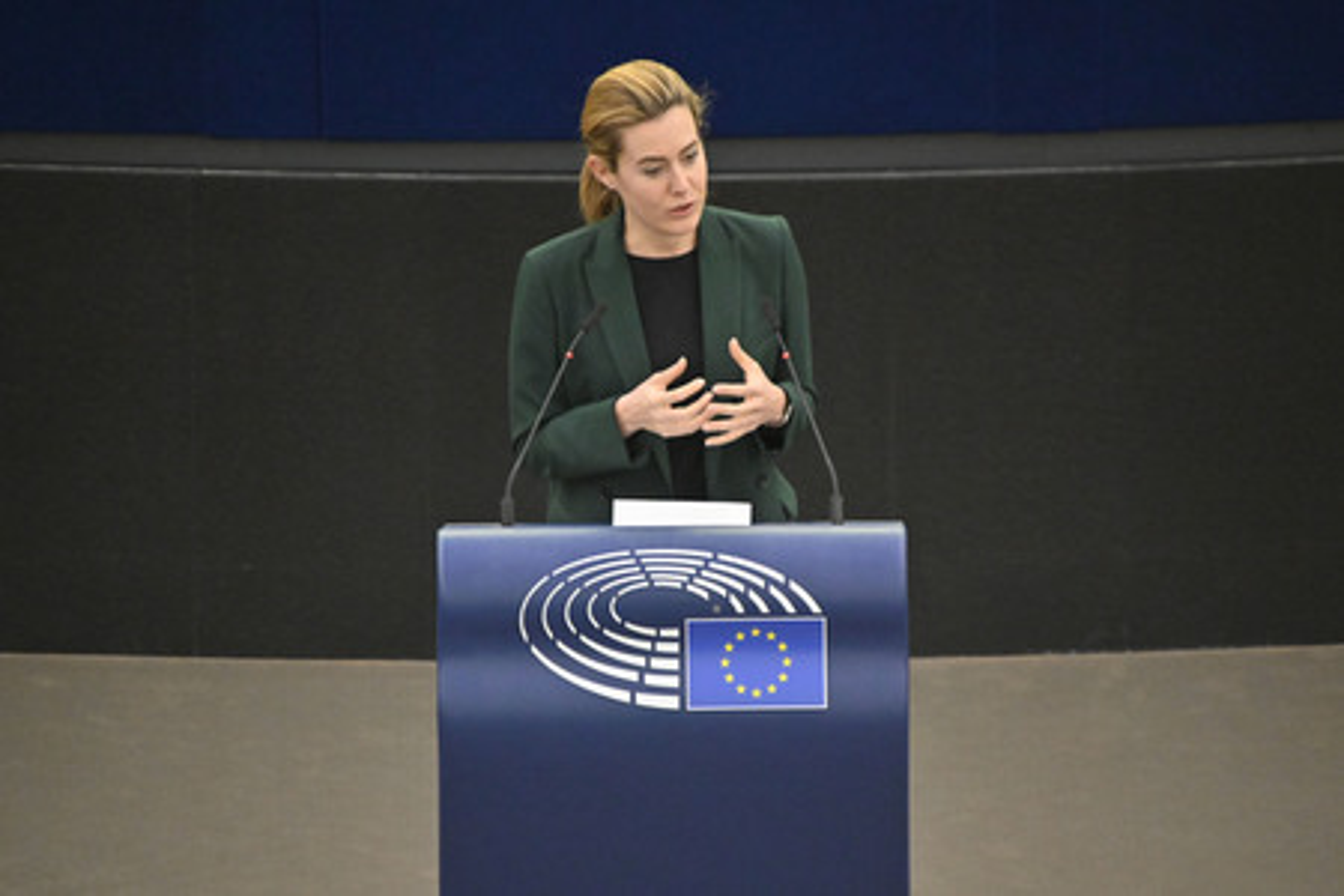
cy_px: 448
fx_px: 18665
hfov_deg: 4.1
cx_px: 672
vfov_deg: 2.7
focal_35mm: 500
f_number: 6.3
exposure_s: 1/400
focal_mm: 500
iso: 6400
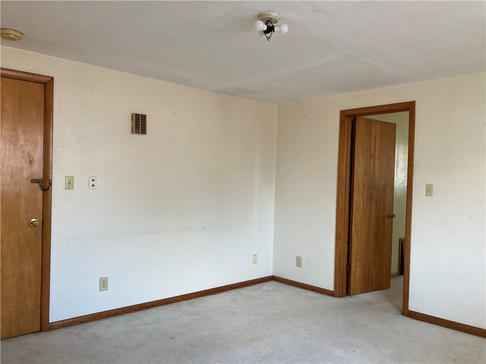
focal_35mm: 28
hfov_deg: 63.4
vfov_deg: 49.7
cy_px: 182
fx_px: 393
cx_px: 243
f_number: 1.8
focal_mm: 3.99
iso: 80
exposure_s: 1/73
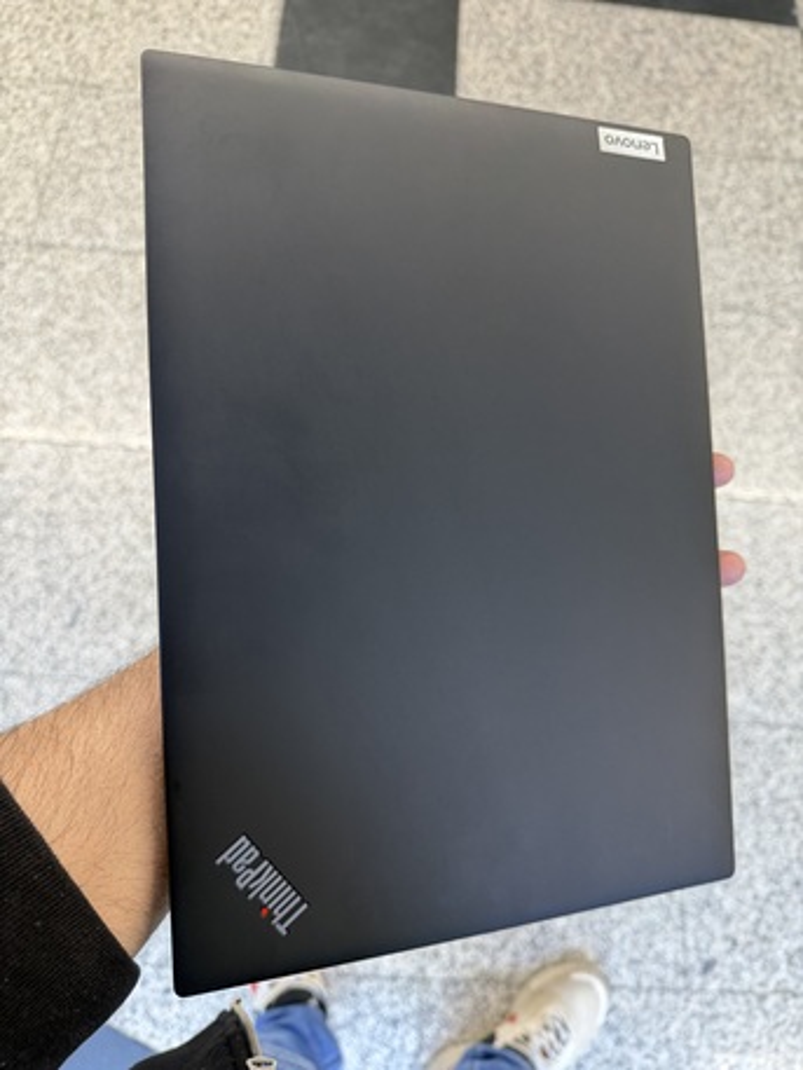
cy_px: 535
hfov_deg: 56.8
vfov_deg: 71.6
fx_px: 742
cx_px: 402
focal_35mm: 24
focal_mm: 6.76
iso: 200
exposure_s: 1/120
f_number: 1.78
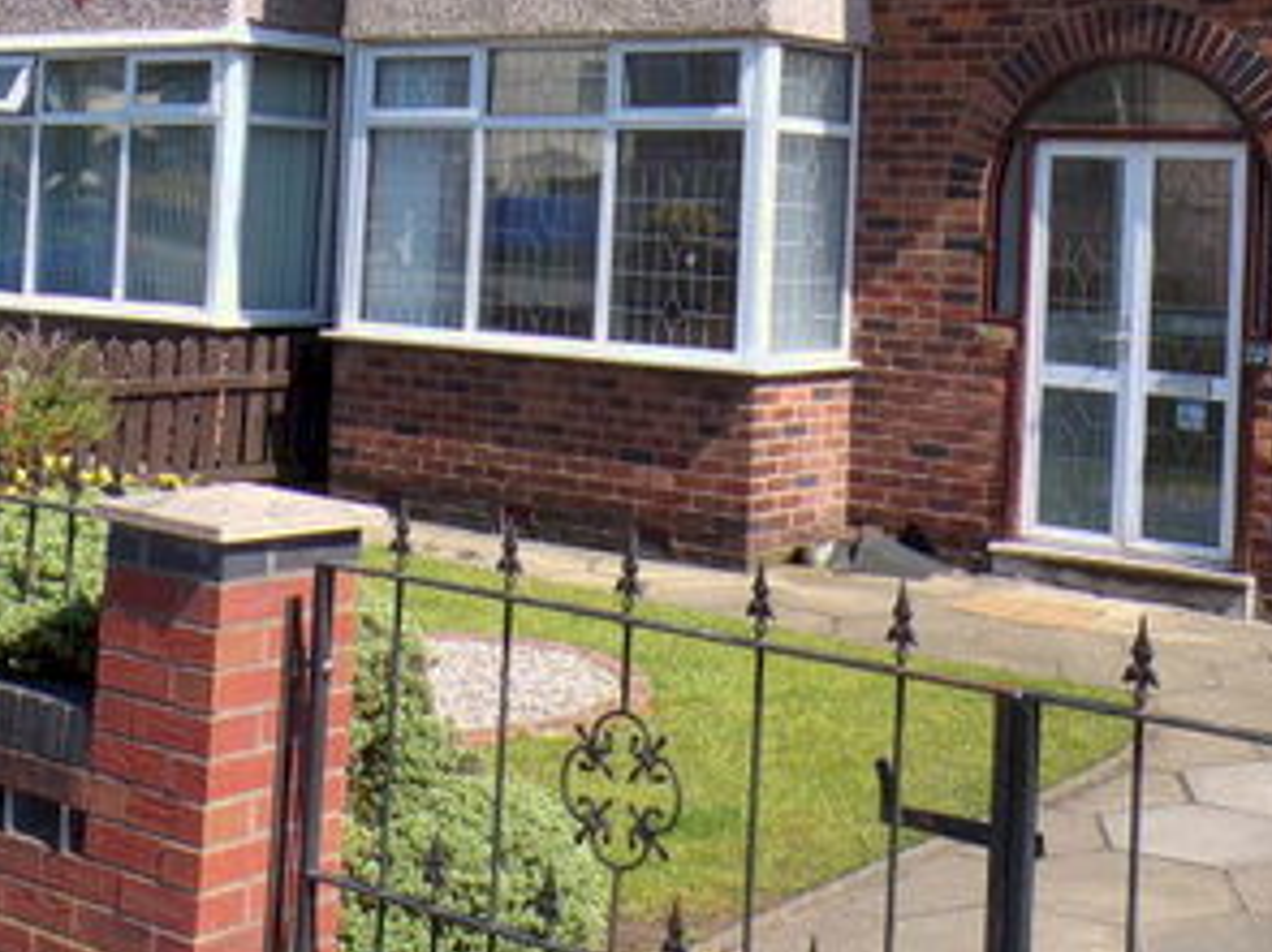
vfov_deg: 24.9
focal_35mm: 57
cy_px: 88
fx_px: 2094
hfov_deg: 33.4
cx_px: 875
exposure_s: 1/210
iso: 80
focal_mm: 4.3
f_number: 5.8
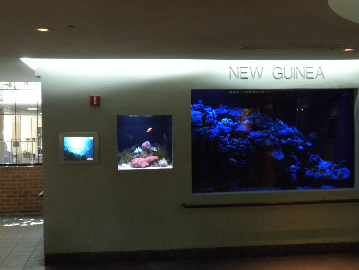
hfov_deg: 36.8
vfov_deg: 28.0
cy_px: 135
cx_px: 180
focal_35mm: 52
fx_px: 539
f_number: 4.3
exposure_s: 1/8
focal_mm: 9.1
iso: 400
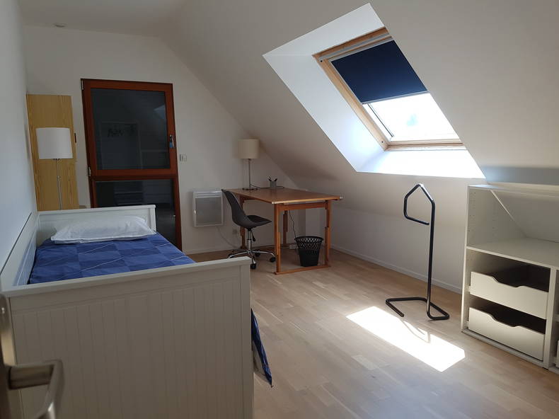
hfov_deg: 67.3
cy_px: 210
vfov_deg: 53.0
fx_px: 420
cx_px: 280
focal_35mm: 26
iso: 50
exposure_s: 1/153
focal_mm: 4.2
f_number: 1.7
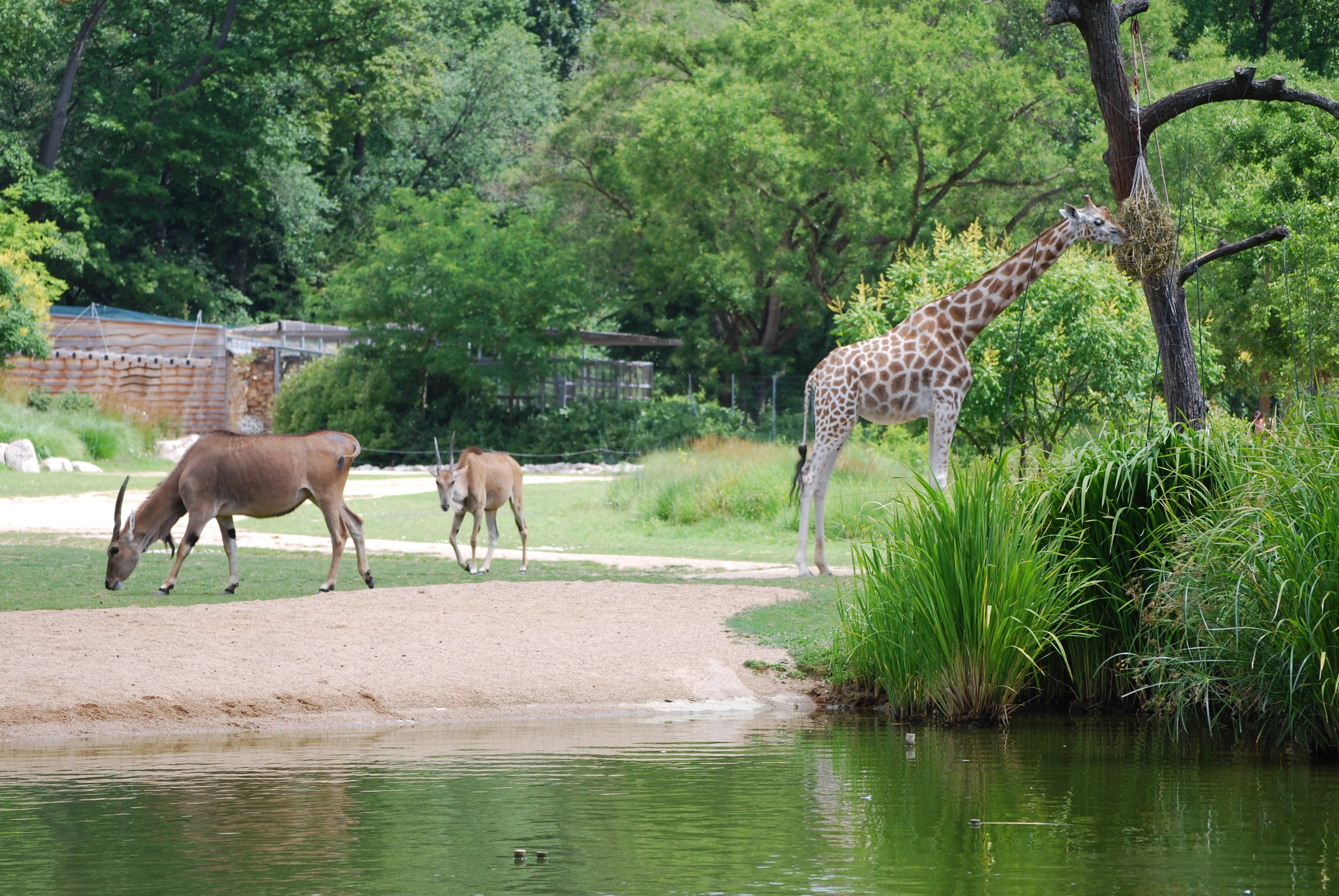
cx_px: 608
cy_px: 434
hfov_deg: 14.8
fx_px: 5139
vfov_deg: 10.0
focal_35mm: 138
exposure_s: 1/500
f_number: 5.6
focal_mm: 82
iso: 200
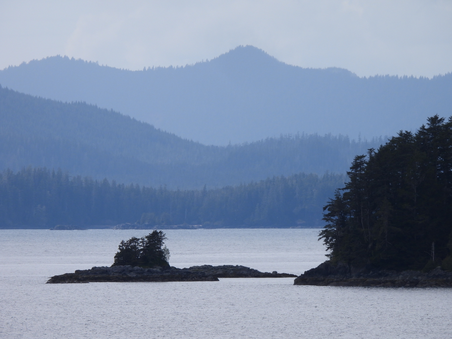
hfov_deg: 2.8
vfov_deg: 2.1
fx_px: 9140
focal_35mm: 700
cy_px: 170
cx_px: 226
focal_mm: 125
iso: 100
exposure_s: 1/640
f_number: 5.6
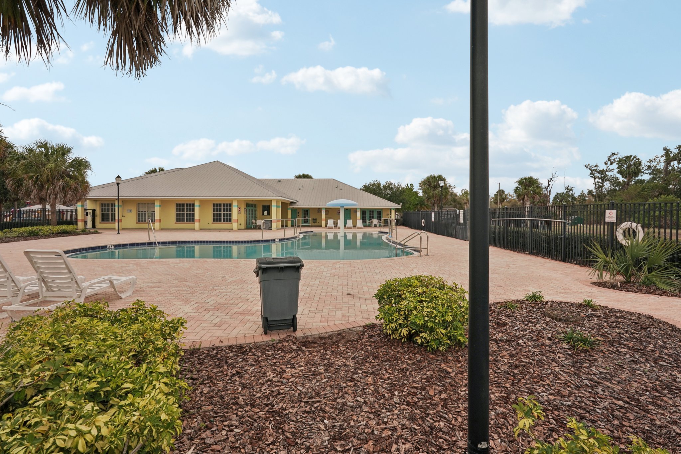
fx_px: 303
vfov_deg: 73.7
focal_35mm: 16
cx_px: 340
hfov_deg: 96.7
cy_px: 227
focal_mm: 16
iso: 400
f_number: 8
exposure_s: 1/640
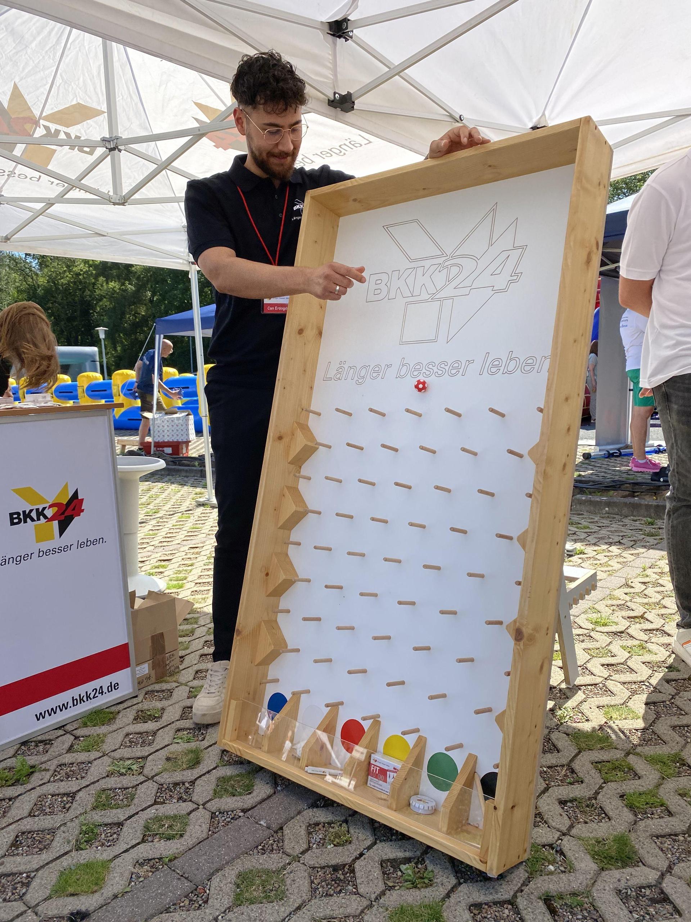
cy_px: 461
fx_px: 692
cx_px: 346
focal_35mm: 26
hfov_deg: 53.1
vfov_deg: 67.3
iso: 32
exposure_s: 1/3125
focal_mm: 4.25
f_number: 1.8
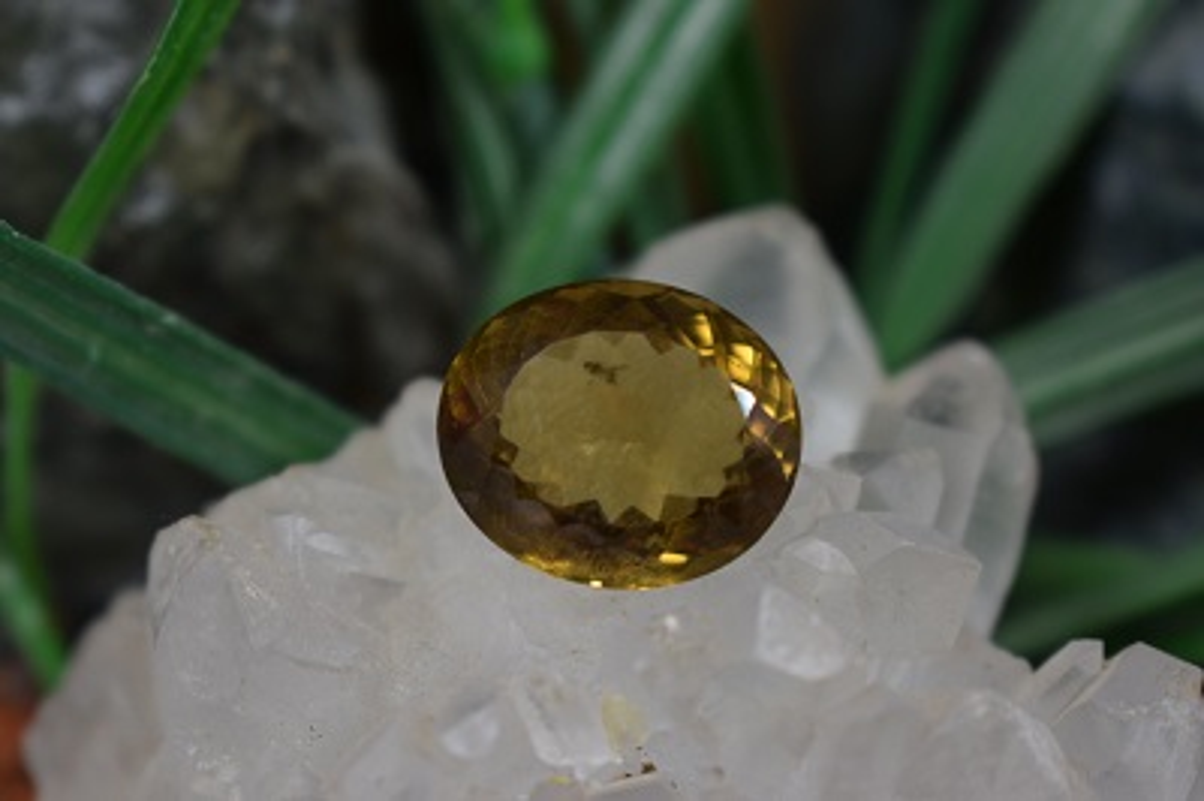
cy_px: 400
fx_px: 2757
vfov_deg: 16.5
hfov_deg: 24.6
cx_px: 602
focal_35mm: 82
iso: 500
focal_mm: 55
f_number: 5.6
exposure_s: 1/60
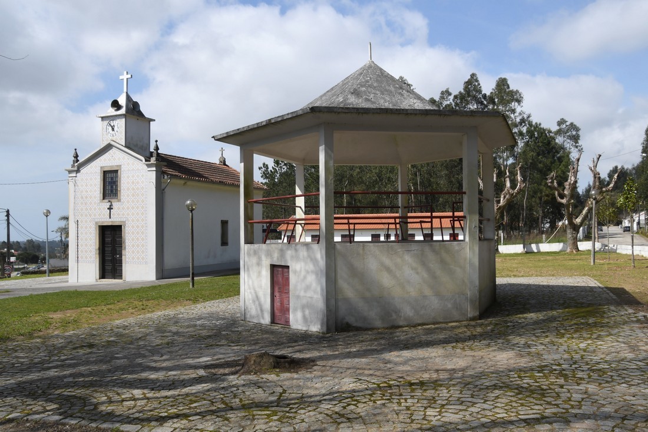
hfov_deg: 59.5
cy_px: 216
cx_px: 324
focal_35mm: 32
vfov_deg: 41.7
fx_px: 567
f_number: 10
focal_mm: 21
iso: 100
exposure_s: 1/200
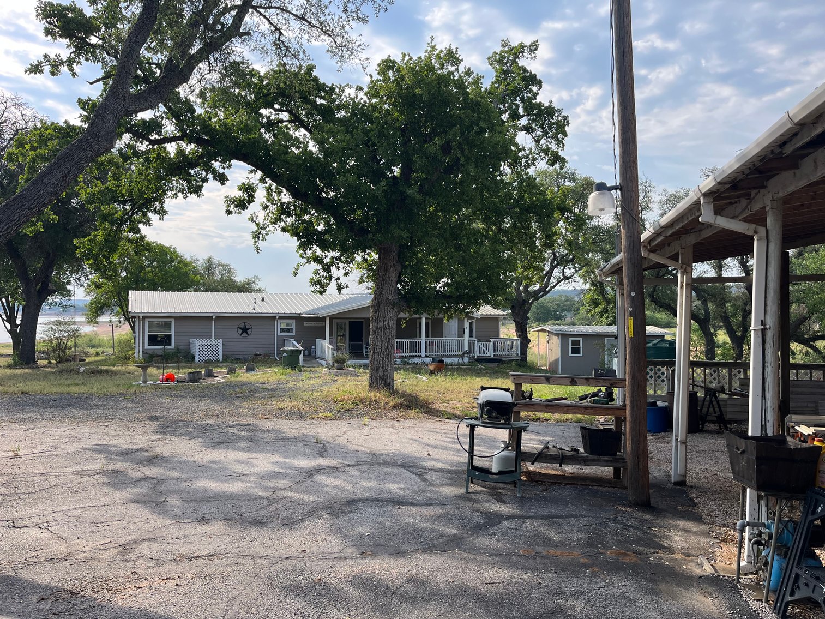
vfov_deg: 53.1
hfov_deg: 67.3
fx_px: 620
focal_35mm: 26
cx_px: 412
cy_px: 310
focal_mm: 5.1
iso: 50
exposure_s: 1/1497
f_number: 1.6
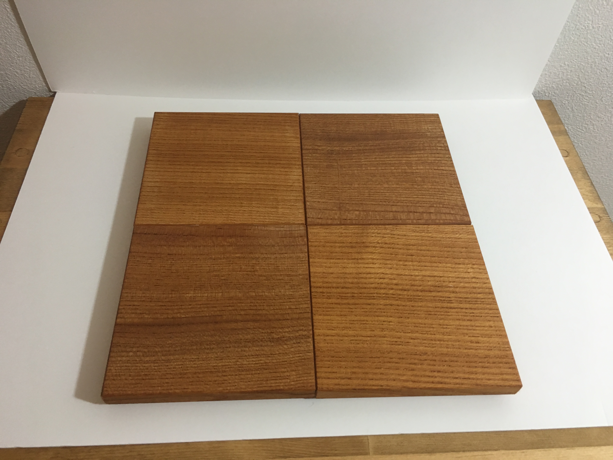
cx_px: 306
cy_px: 230
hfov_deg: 61.7
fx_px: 514
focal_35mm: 29
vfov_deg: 48.2
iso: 125
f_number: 2.2
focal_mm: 4.15
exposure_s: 1/33
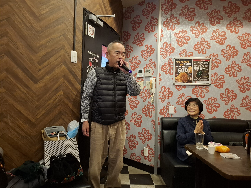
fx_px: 167
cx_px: 126
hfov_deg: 73.9
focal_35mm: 23
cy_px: 94
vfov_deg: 58.9
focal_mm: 5.54
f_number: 1.8
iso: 320
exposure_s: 1/24
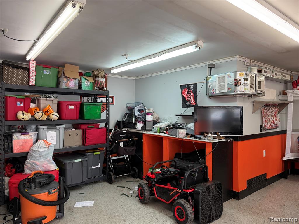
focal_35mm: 24
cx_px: 150
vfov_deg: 56.8
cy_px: 112
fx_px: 207
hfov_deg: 71.6
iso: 160
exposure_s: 1/120
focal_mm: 6.76
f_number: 1.78
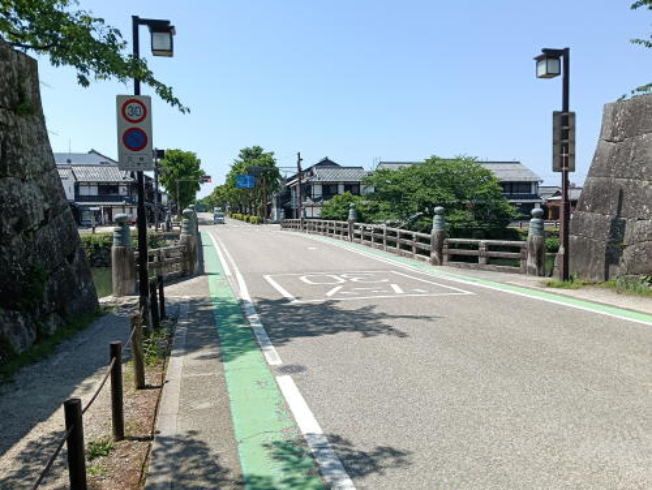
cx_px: 326
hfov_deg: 65.3
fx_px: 509
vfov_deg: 51.4
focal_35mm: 27
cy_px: 245
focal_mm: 3.98
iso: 50
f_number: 1.8
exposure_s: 1/571
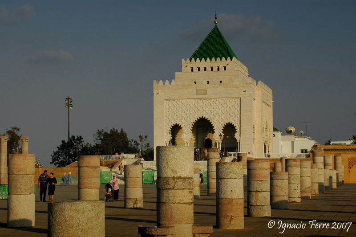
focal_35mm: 90
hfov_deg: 22.6
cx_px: 178
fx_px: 889
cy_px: 118
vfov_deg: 15.2
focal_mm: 60
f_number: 22
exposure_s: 1/125
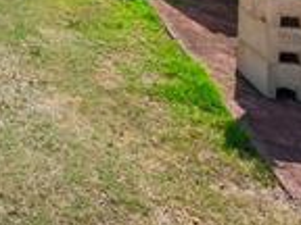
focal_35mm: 71
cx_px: -142
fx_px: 617
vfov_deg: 16.7
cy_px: -195
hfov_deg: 22.7
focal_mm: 8
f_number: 7.1
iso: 200
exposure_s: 1/5000
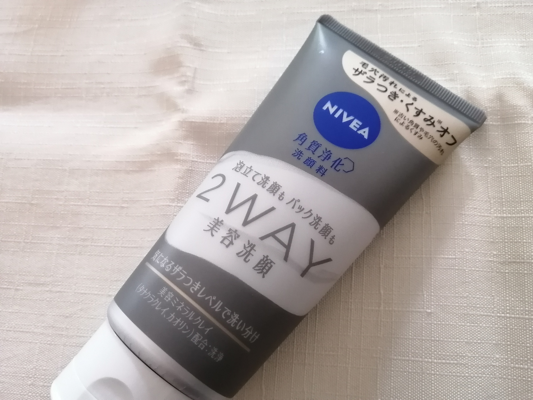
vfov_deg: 51.4
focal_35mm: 27
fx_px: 416
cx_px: 266
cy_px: 200
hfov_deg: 65.3
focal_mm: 3.62
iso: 320
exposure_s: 1/33.3
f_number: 1.8
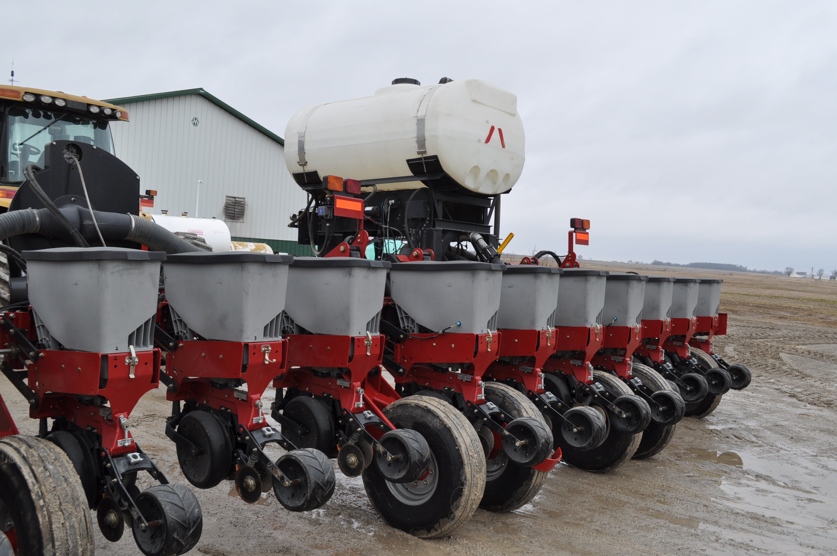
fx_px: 766
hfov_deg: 57.3
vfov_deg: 39.9
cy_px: 278
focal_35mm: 33
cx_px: 418
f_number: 7.1
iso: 200
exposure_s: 1/200
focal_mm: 22
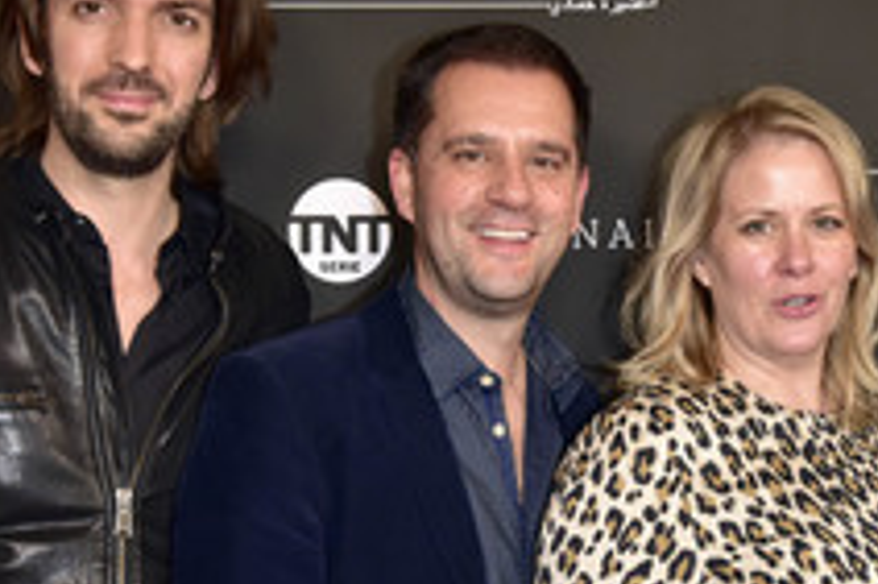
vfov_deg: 13.3
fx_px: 2486
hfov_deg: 20.0
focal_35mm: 102
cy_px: 447
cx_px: 590
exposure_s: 1/250
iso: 2000
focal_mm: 48
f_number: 8
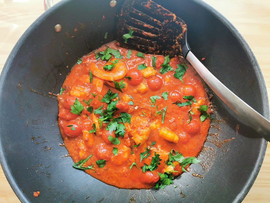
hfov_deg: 65.3
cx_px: 135
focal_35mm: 27
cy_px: 102
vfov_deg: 51.4
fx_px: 211
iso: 100
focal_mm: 5.56
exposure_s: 1/120
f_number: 1.6
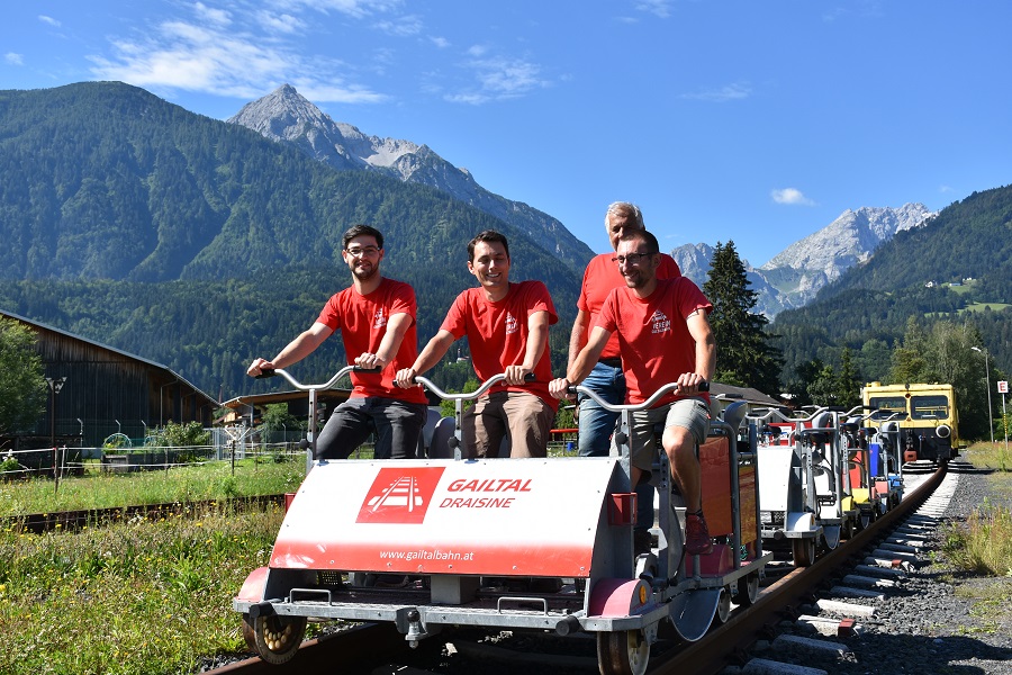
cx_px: 506
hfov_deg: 49.6
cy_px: 338
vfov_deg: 34.2
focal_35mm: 39
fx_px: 1096
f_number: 8
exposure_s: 1/500
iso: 160
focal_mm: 26
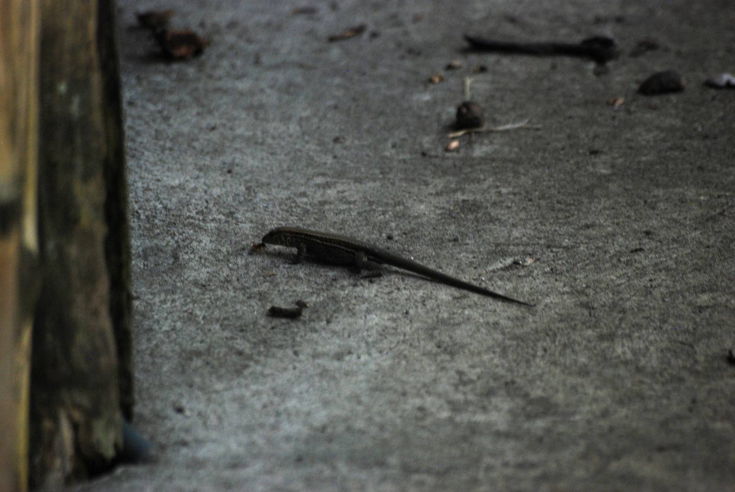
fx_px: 9198
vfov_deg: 3.1
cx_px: 368
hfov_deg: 4.6
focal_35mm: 450
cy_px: 246
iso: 400
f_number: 5.6
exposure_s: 1/160
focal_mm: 300
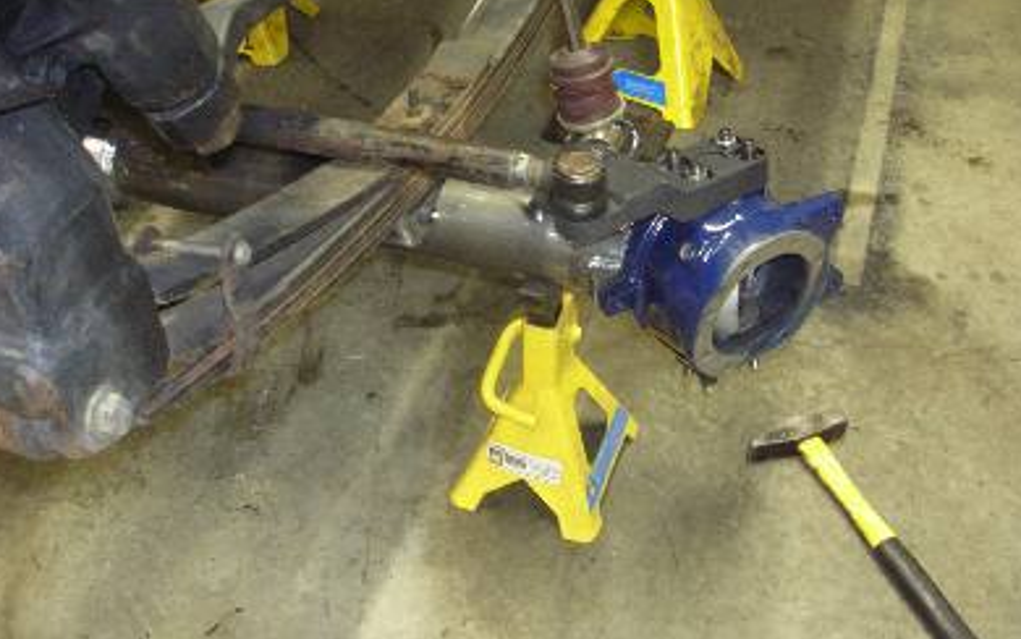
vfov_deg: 33.6
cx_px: 508
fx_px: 1058
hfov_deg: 51.5
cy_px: 363
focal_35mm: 38
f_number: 2.8
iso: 200
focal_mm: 5.8
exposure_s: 1/7.4
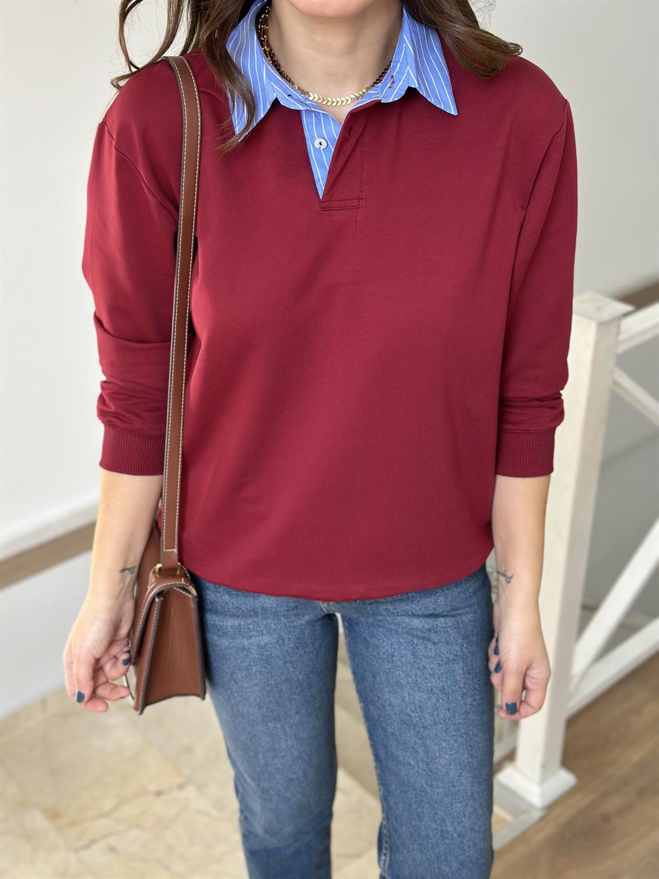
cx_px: 330
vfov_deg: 39.7
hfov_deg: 30.3
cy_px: 440
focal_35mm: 48
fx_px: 1218
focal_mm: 6.86
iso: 100
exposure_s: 1/166
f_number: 1.78
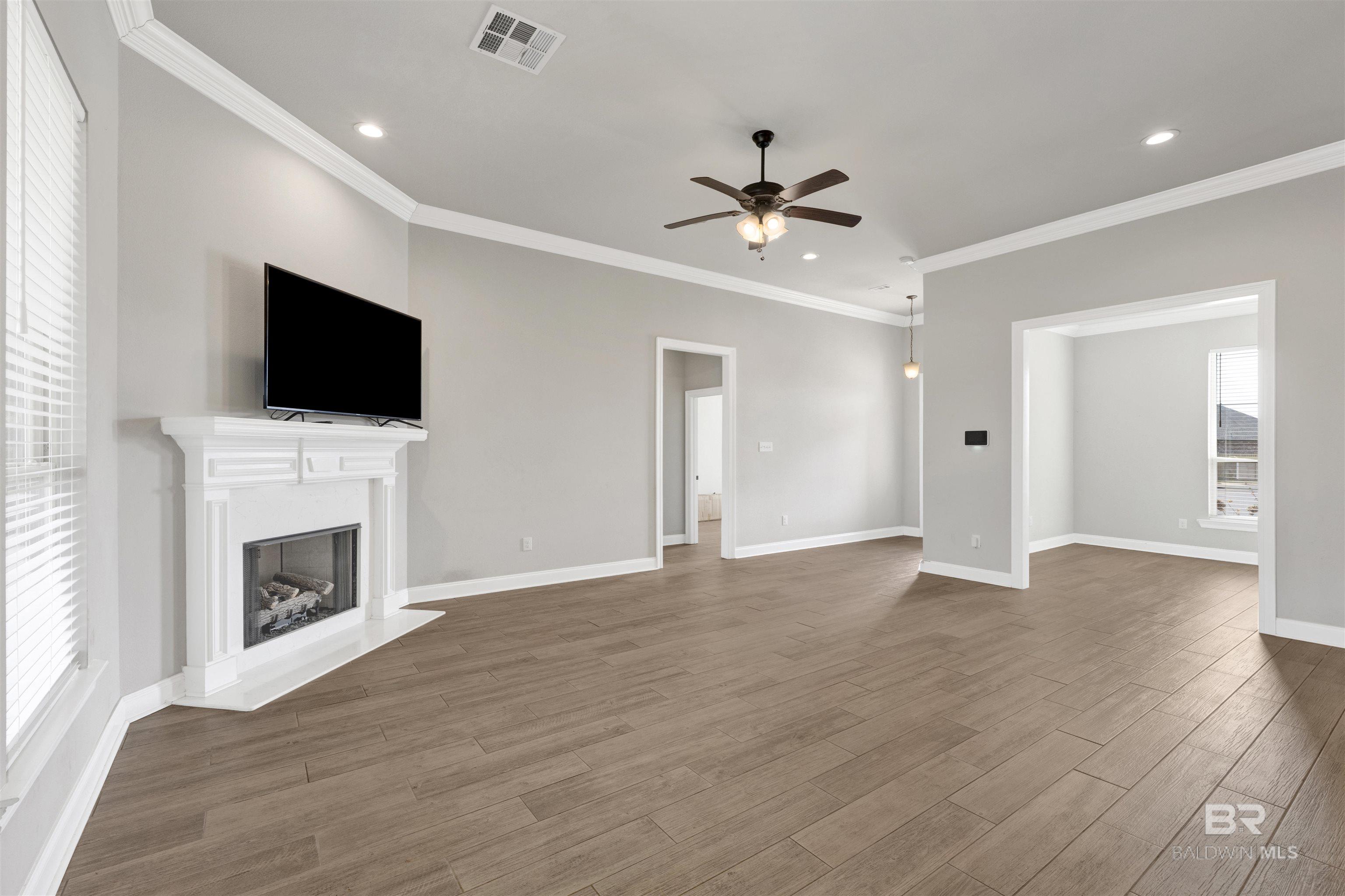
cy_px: 448
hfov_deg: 102.3
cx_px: 672
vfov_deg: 79.2
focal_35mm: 14
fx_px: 542
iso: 400
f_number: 11
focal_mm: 14.5
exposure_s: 1/25
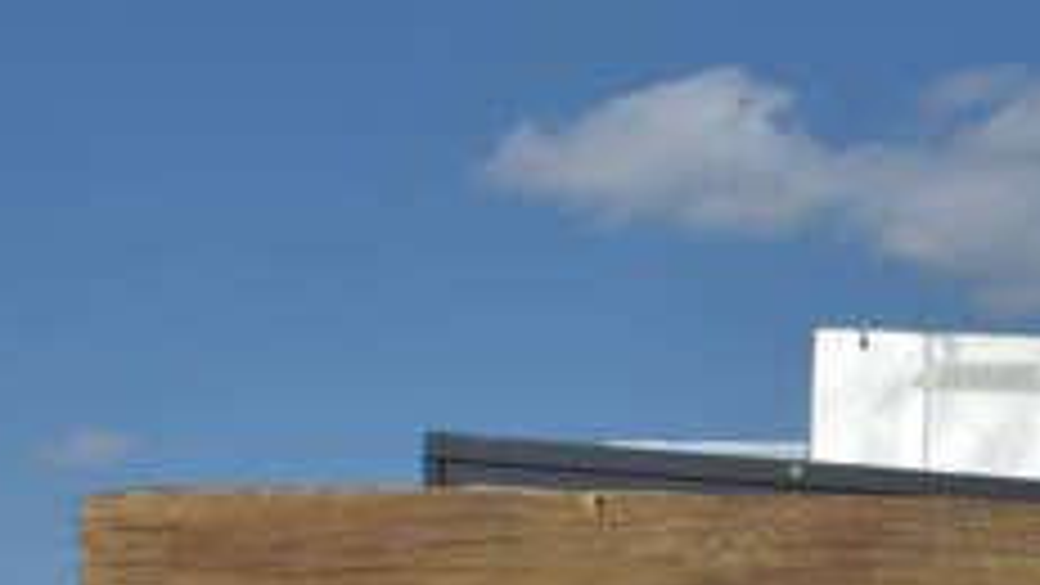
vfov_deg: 9.0
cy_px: 1685
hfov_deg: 18.9
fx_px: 3089
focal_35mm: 112
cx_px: 851
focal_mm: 18
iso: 200
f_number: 9
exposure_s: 1/800
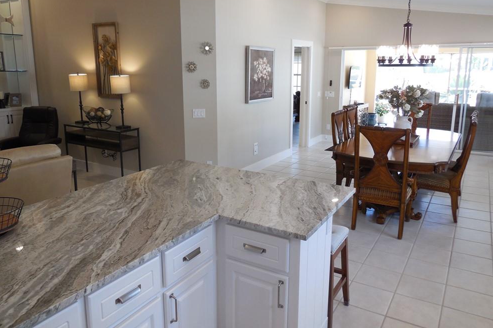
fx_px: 370
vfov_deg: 47.8
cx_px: 245
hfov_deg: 67.4
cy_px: 144
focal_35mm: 27
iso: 125
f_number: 3.1
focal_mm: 4.5
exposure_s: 1/40
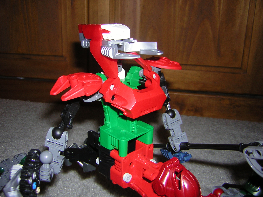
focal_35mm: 36
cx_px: 132
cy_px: 98
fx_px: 274
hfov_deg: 51.4
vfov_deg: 39.7
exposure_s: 1/60.1
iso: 50
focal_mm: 4.7
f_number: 2.6
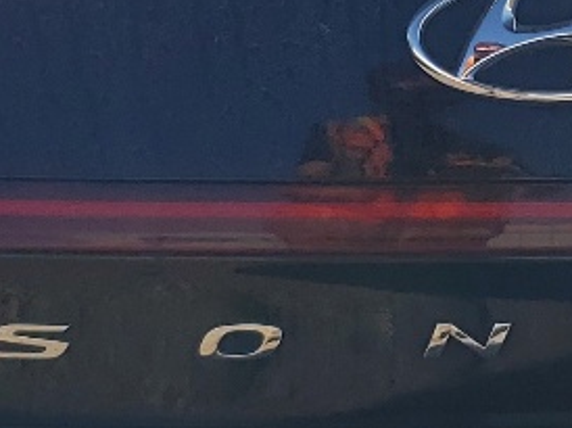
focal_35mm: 152
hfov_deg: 12.9
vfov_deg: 9.7
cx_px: 514
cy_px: 142
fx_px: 2509
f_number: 1.5
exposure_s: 1/3333
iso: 50
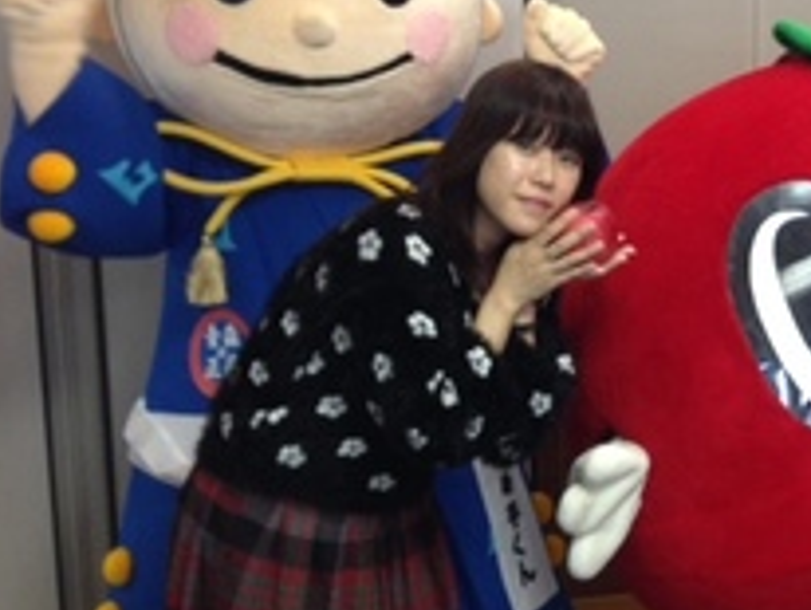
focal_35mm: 64
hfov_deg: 28.9
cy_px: 232
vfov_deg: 22.9
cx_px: 752
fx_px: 1501
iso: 160
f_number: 2.4
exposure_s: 1/20
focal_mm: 4.12
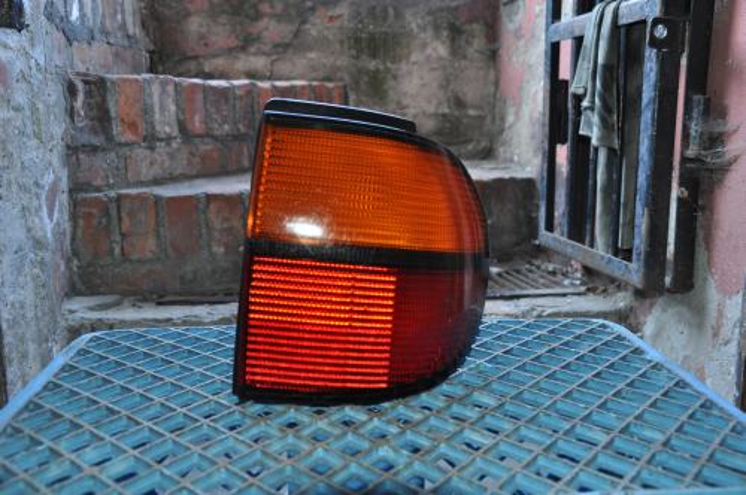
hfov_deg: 53.2
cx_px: 373
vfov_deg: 36.8
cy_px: 248
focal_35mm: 36
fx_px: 745
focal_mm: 24
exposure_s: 1/60
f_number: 3.8
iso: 800
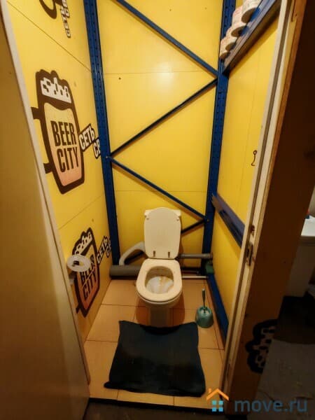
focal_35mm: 16
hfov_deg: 78.1
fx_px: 194
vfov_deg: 94.5
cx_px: 158
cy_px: 210
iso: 320
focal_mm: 1.96
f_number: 2.2
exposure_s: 1/20
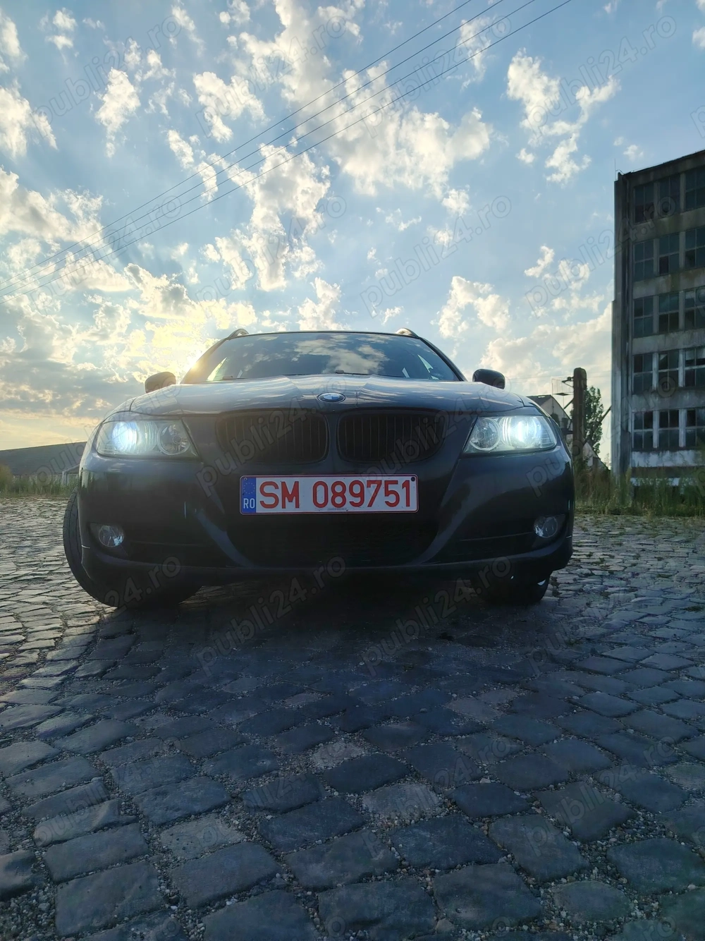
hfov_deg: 56.8
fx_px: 652
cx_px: 352
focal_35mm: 24
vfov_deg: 71.6
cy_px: 470
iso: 100
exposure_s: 1/1380
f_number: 1.75
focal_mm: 5.25
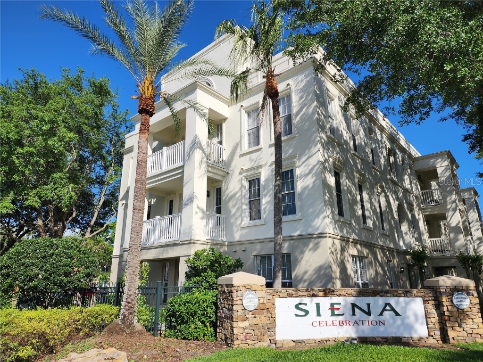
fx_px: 321
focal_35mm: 23
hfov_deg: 73.9
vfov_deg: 58.9
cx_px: 242
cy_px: 181
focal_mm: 6.4
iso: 12
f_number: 1.8
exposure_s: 1/1325
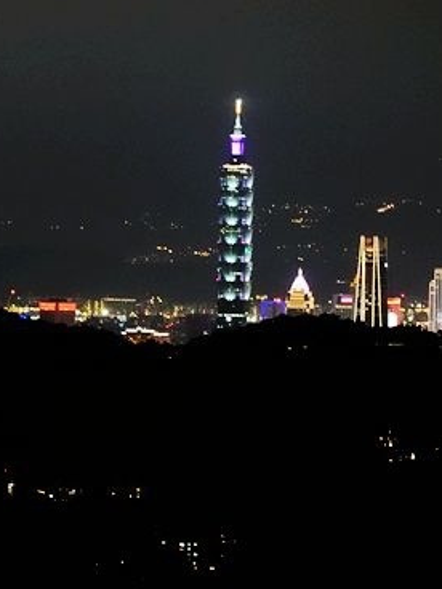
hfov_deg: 5.9
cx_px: 139
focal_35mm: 251
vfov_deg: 7.9
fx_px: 4273
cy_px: 244
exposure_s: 1/10
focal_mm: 53.6
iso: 5000
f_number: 4.5
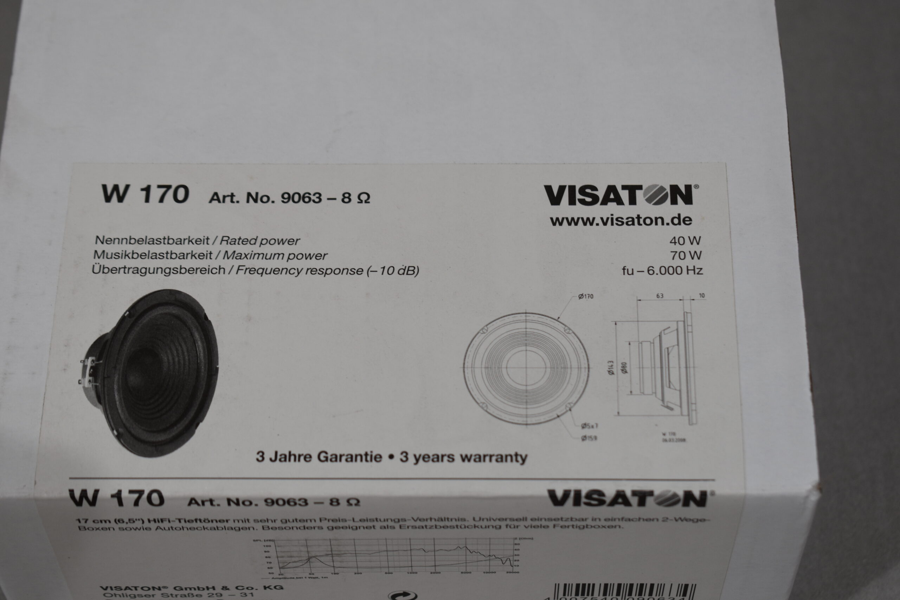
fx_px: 2062
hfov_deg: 24.6
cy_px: 300
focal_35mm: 82
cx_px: 450
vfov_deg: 16.6
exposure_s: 1/125
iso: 250
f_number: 5.6
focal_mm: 55
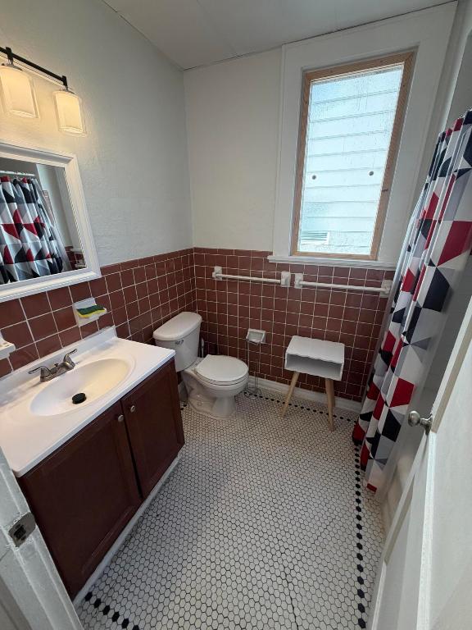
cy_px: 315
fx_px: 255
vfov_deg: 102.1
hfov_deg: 85.7
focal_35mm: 14
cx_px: 236
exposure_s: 1/120
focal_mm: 2.22
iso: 125
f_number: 2.2
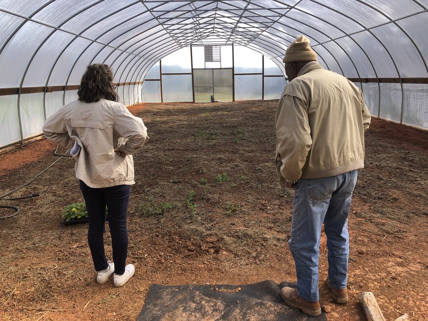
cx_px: 214
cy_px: 160
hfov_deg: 63.4
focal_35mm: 28
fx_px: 346
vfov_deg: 49.8
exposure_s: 1/533
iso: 20
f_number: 1.8
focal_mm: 3.99
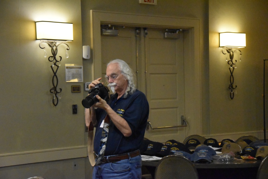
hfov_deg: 23.4
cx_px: 134
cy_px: 90
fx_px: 648
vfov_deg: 15.7
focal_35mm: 87
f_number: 5
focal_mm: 58
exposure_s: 1/125
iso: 11400
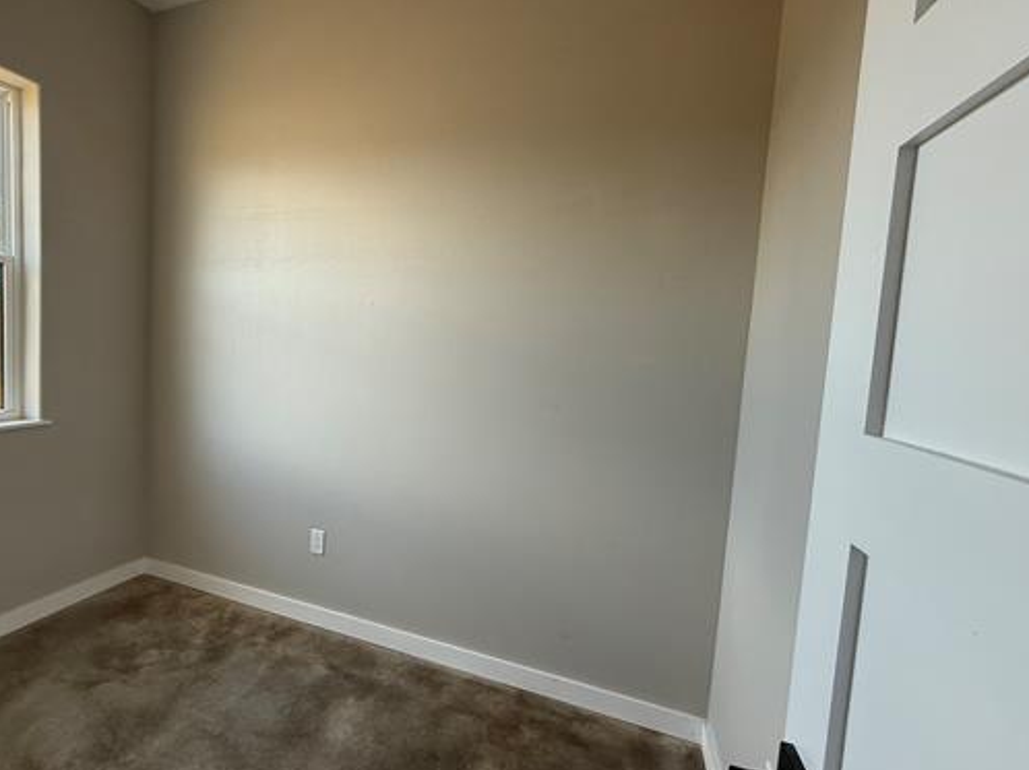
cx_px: 391
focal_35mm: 18
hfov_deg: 86.2
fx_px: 535
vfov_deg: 71.5
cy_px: 388
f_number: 2.2
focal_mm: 2.22
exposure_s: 1/99
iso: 160
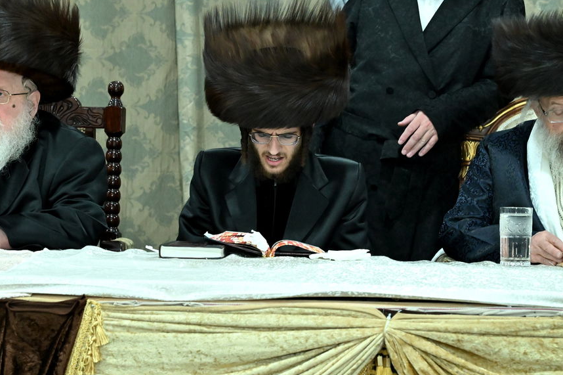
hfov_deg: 25.4
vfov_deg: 17.0
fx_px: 1250
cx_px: 288
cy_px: 176
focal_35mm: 80
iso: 4000
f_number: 5.6
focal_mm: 49
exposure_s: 1/200
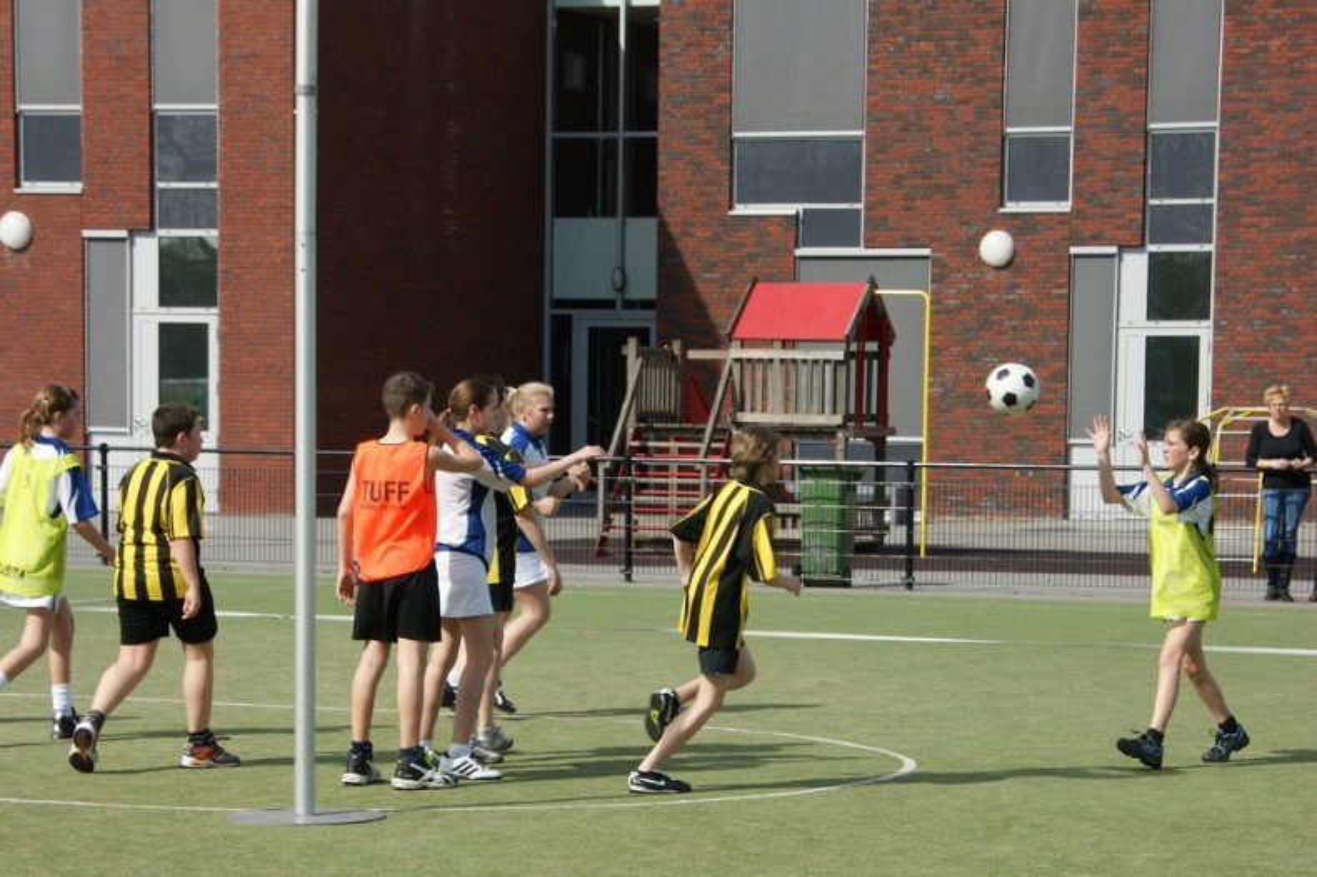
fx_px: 3017
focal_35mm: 82
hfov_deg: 24.6
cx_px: 658
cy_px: 438
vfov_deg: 16.5
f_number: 9
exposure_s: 1/400
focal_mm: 55
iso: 200
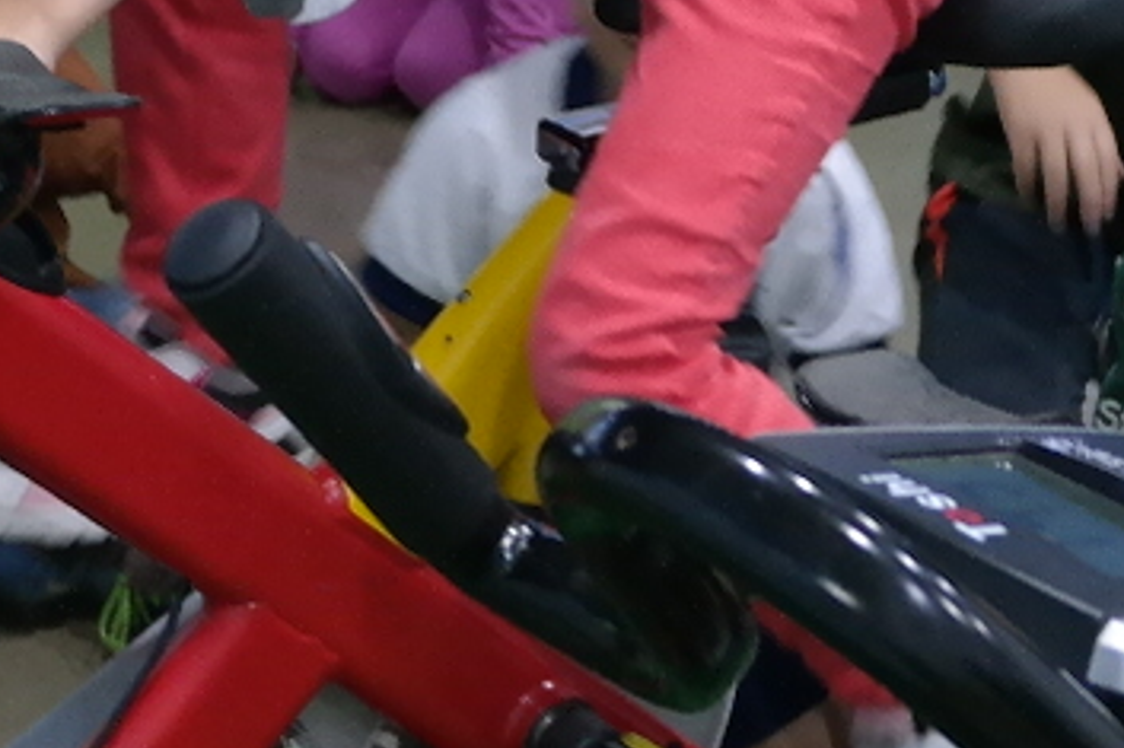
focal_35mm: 147
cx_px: 1121
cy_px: -213
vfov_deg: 9.2
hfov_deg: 13.8
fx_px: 4587
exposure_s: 1/40
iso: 800
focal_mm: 20
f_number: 3.5
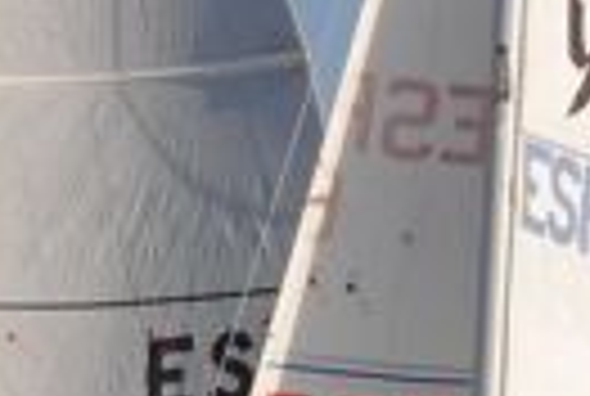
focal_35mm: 503
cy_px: 1204
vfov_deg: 2.7
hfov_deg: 4.1
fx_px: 8263
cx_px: 59
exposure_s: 1/320
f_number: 9
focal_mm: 55
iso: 100
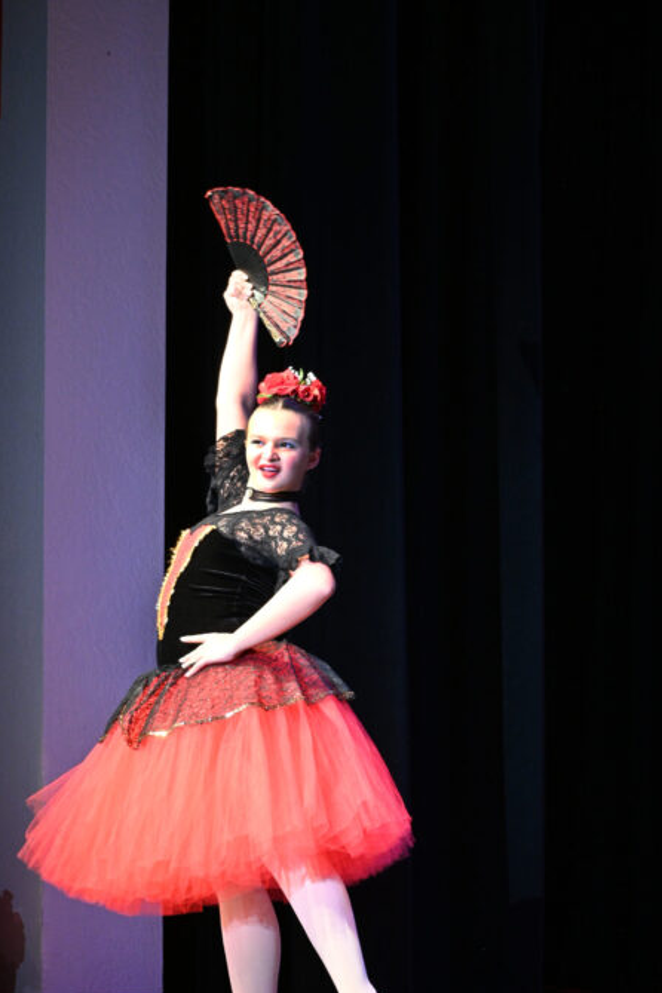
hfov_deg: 7.2
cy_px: 457
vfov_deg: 10.7
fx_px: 5296
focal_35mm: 192
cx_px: 366
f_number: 5.3
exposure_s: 1/125
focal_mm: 153
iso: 3200
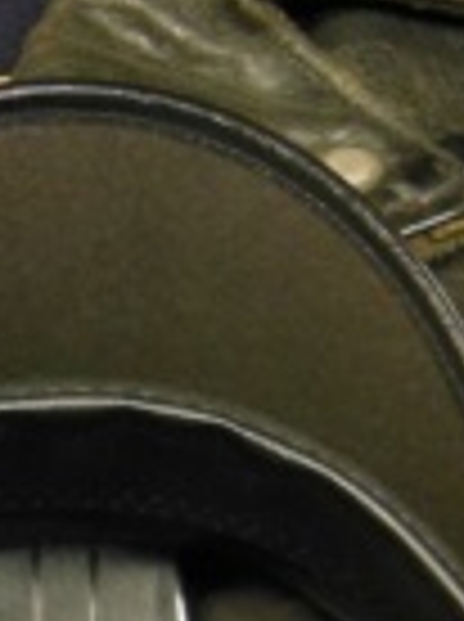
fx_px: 3388
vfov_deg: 10.1
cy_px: 954
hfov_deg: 7.8
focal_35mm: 189
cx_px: 52
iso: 800
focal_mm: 9.3
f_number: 4.7
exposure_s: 1/5
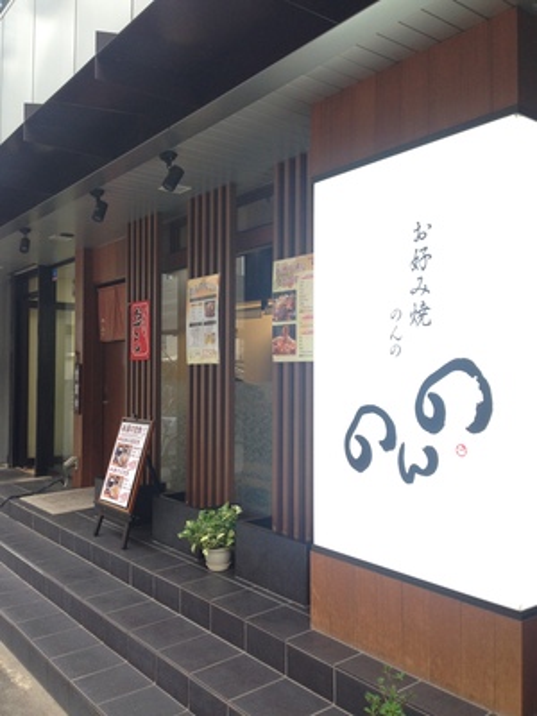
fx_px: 683
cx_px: 268
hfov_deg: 42.9
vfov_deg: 55.4
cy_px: 358
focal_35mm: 33
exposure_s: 1/60
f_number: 2.4
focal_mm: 4.12
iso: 64
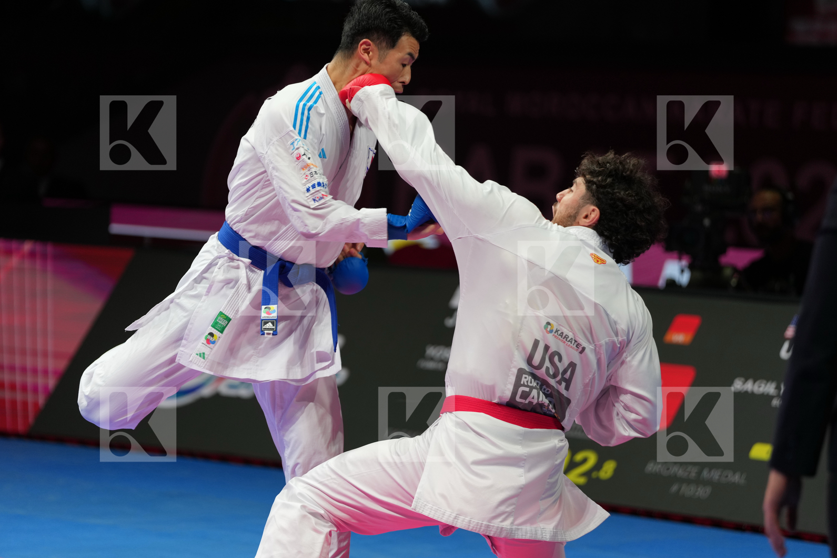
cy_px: 278
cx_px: 417
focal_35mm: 176
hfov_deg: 11.7
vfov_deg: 7.8
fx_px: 4091
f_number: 2.8
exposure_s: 1/1000
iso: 640
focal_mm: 175
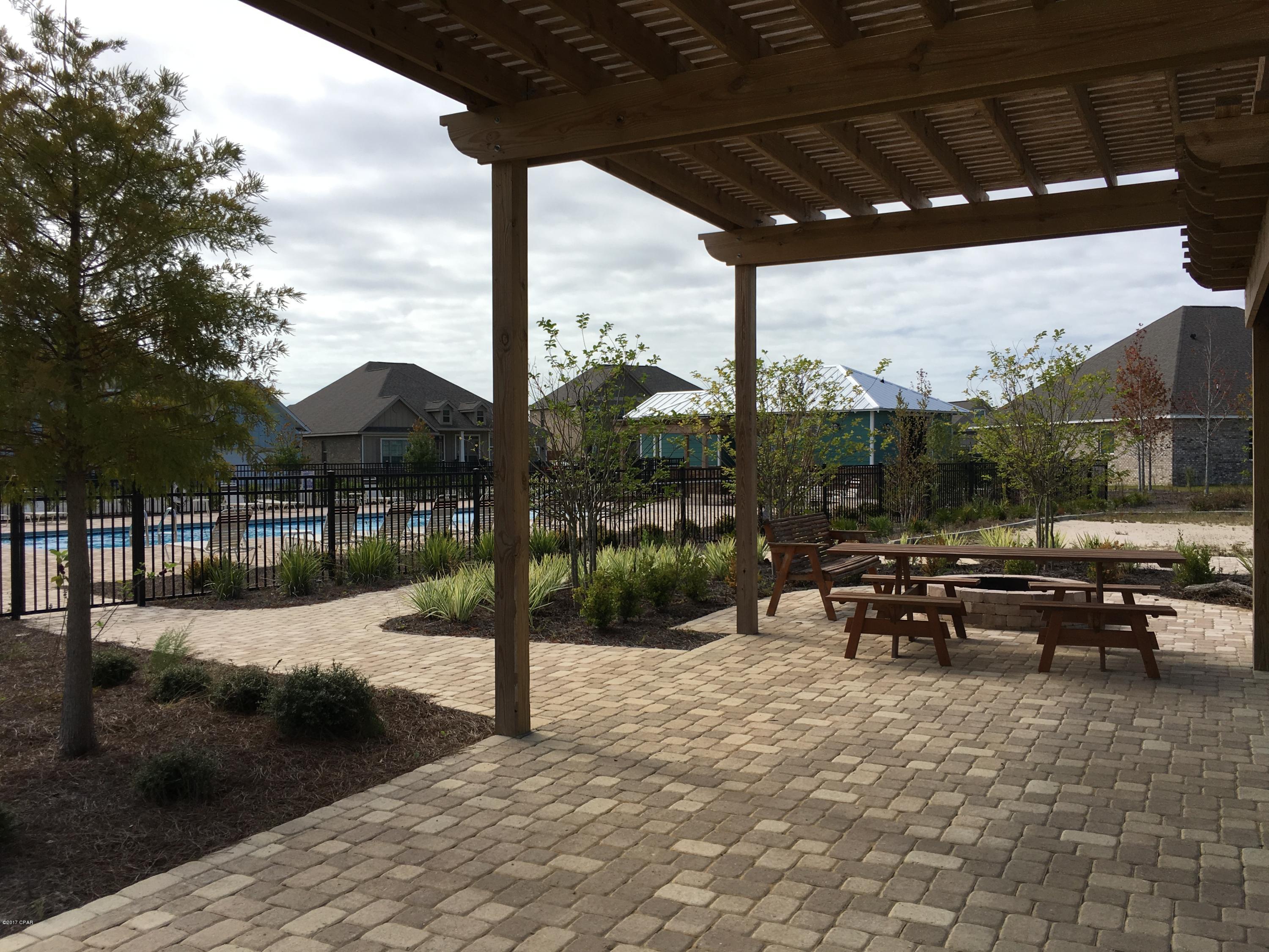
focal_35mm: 29
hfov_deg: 61.7
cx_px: 634
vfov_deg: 48.2
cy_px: 476
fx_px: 1063
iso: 25
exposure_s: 1/1508
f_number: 2.2
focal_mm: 4.15
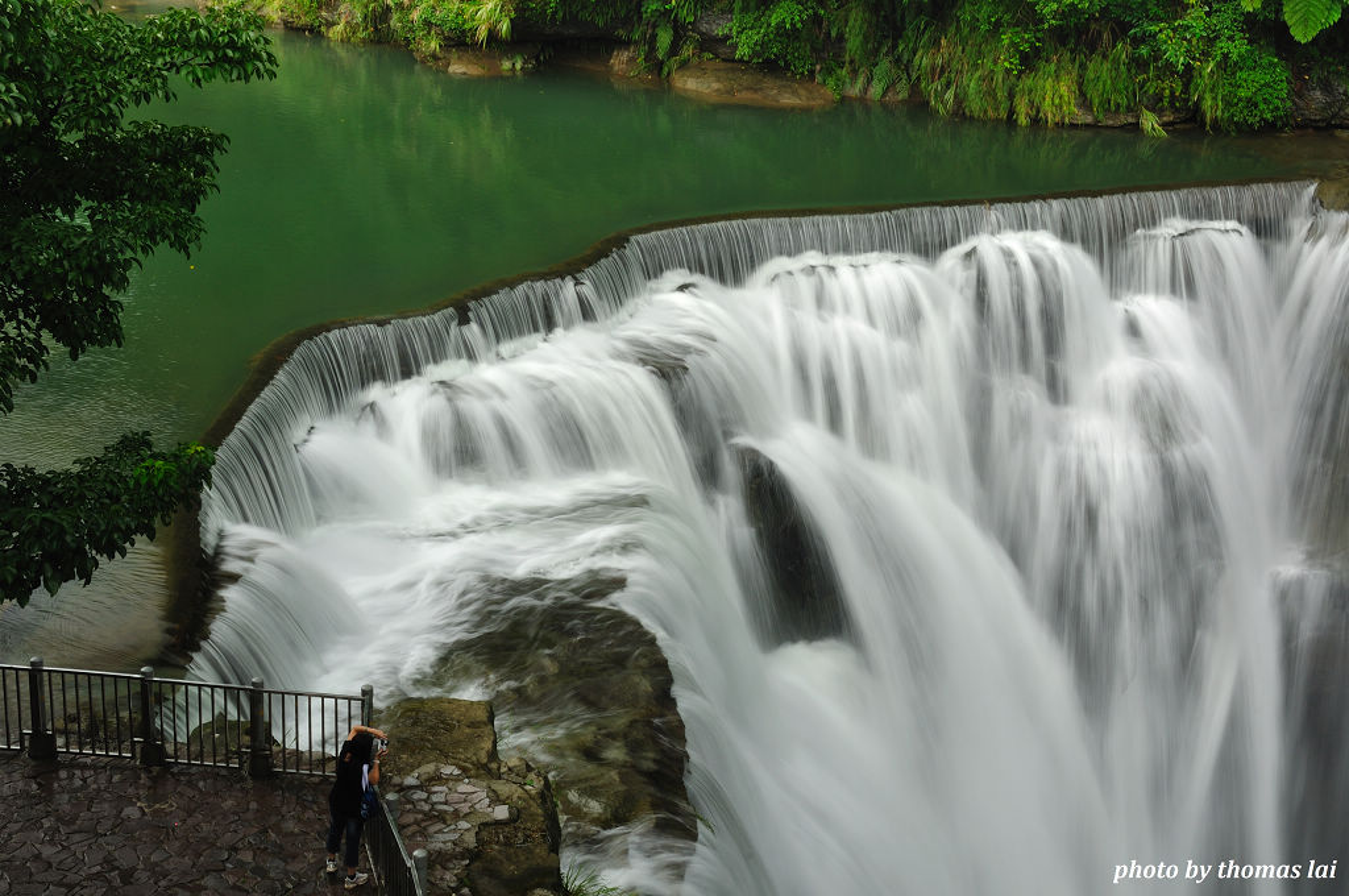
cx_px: 674
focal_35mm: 48
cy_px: 448
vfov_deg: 28.0
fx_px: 1796
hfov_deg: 41.2
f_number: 22
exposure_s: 1/5
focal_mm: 32
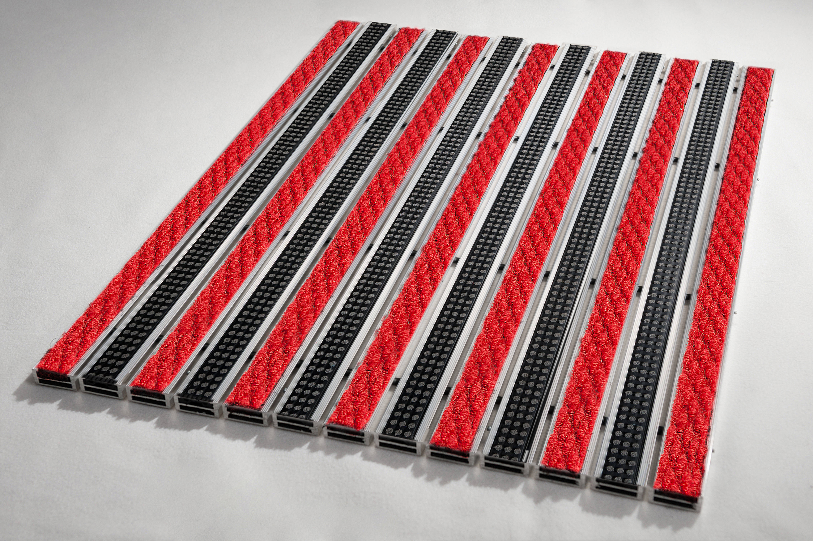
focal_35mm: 48
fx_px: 1083
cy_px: 270
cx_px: 406
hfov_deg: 41.1
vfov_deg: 28.0
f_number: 8
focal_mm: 48
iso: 200
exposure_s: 1/125
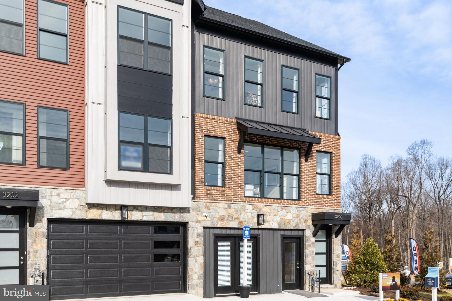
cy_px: 150
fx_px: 439
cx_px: 226
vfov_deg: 37.9
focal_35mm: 35
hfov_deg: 54.4
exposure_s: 1/640
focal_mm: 35
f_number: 8
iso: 200
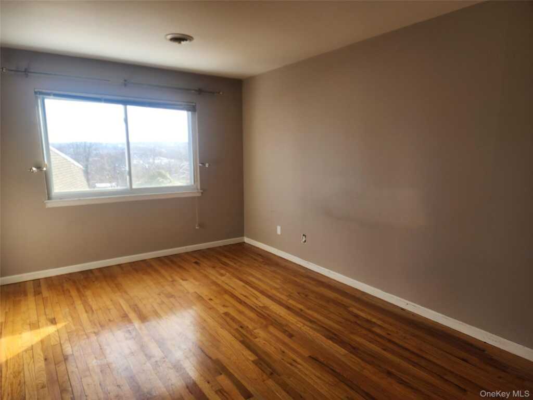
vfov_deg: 58.9
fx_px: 354
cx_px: 266
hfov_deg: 73.9
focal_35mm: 23
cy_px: 200
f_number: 1.8
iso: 25
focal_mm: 6.4
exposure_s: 1/180
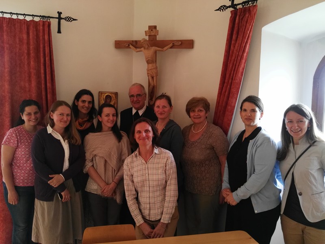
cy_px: 122
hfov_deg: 63.4
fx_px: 263
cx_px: 162
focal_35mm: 28
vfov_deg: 49.7
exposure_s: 1/30
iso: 119
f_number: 2
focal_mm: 2.96
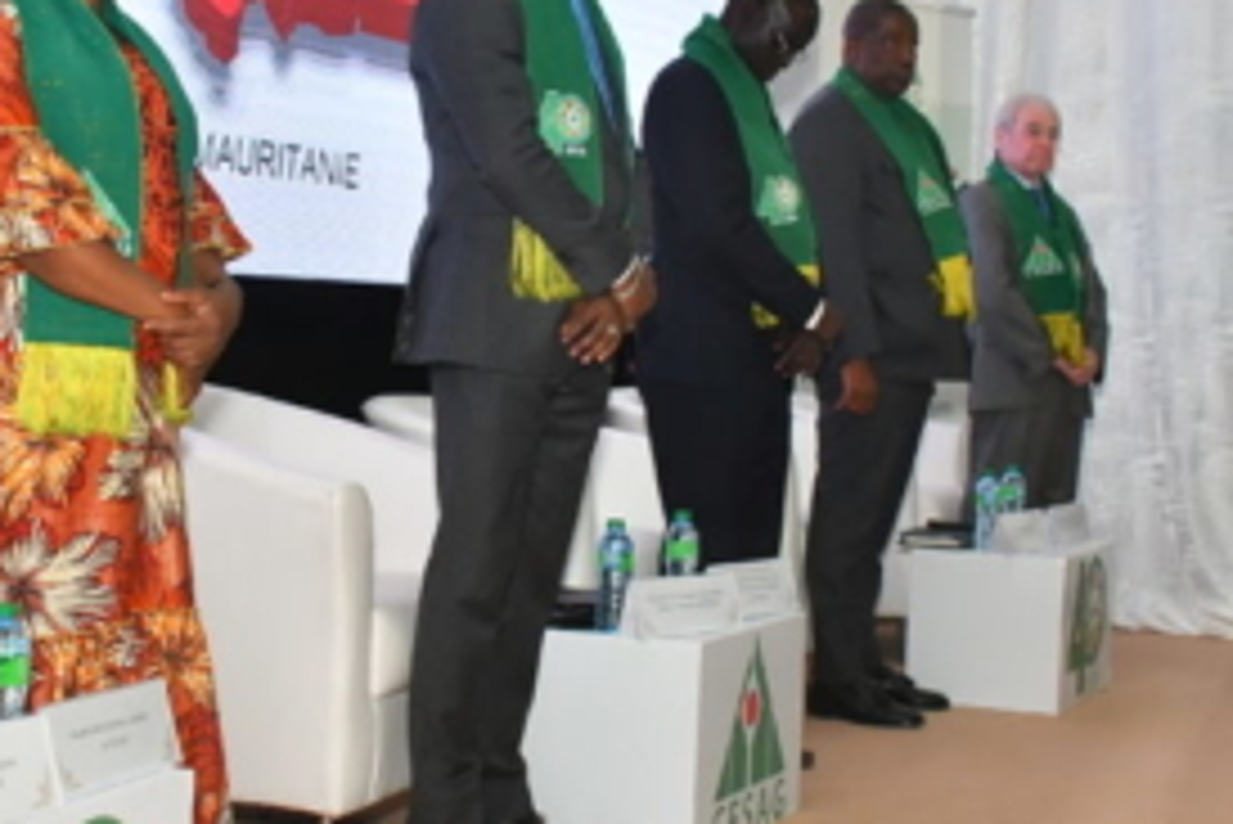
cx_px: 472
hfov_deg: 28.7
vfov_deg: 19.5
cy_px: 317
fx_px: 2399
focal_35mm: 70
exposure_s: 1/250
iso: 1250
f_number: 6.3
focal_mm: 20
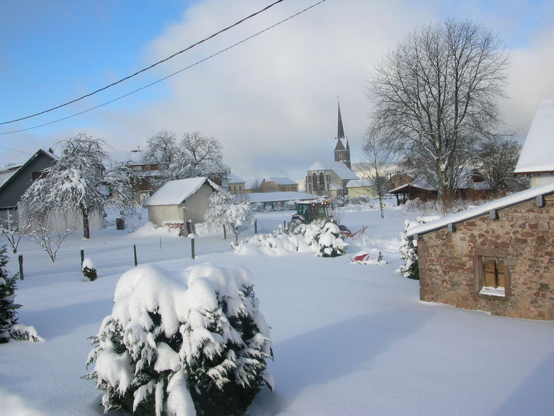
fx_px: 560
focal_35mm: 35
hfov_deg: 52.6
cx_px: 277
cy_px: 208
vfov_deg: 40.7
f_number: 5.6
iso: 50
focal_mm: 5.8
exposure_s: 1/262
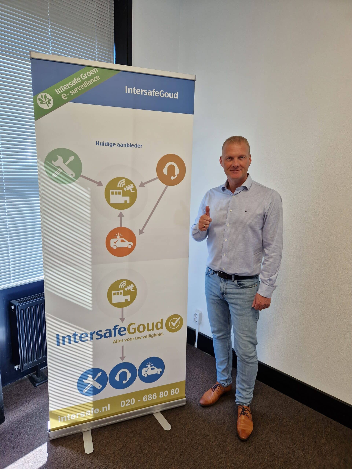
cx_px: 176
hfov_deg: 58.9
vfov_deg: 73.9
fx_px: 312
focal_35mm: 23
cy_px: 234
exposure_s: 1/100
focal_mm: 5.4
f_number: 1.8
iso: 80
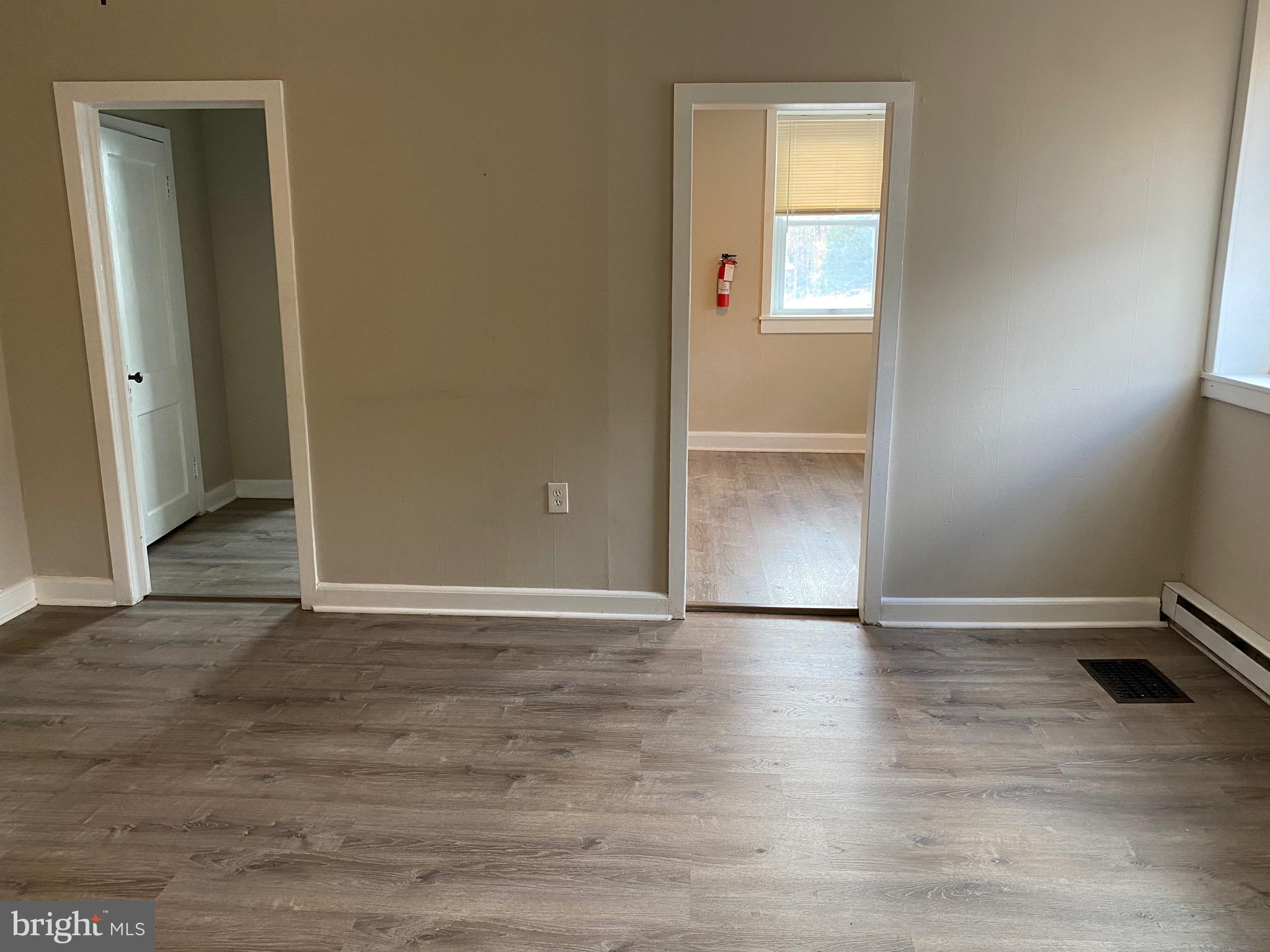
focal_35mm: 26
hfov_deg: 67.3
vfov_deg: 53.1
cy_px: 476
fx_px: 954
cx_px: 635
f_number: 1.8
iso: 125
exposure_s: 1/60
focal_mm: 4.25
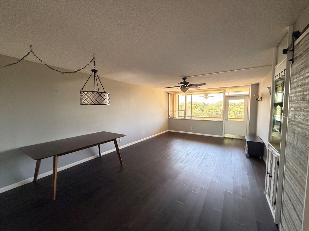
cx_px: 154
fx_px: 125
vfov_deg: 85.7
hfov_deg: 102.1
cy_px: 116
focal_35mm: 14
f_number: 2.2
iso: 320
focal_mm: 2.22
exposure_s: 1/79
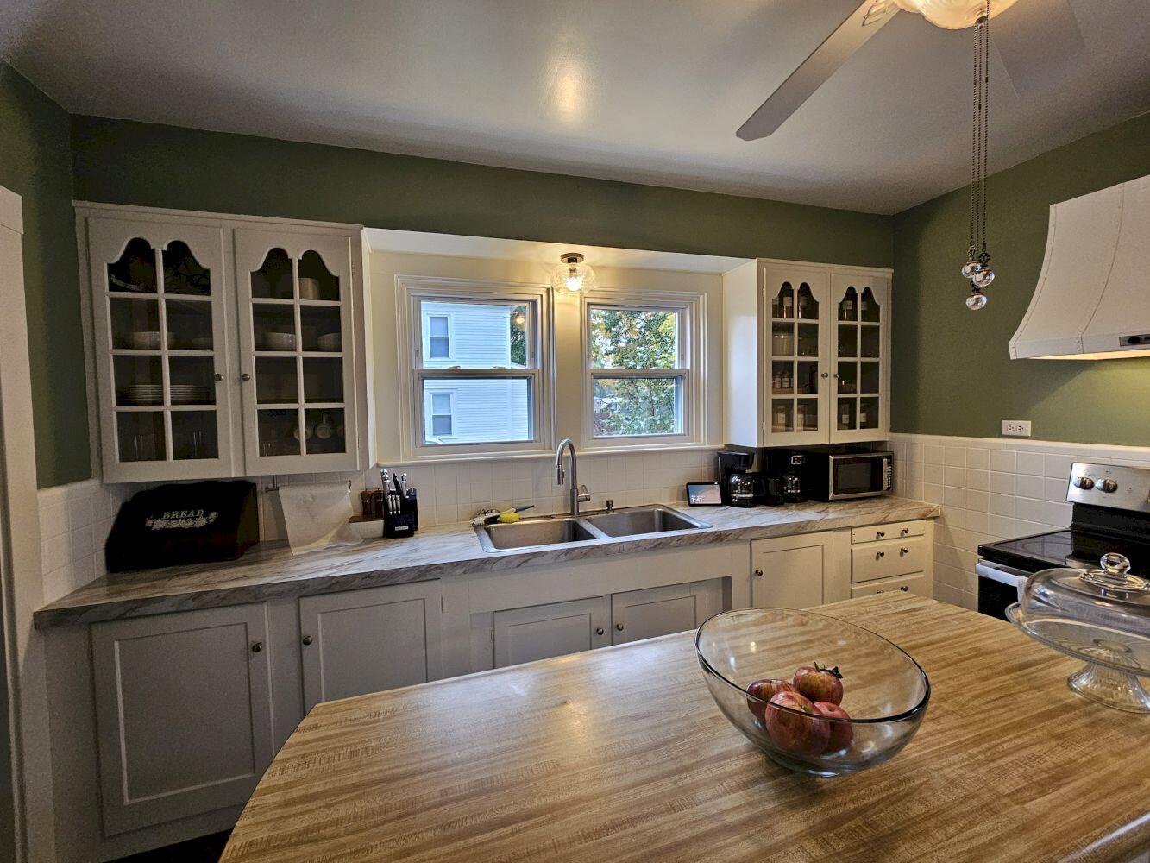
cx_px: 575
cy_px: 432
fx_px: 432
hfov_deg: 106.2
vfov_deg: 89.9
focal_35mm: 13
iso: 250
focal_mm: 2.2
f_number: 2.2
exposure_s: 1/60
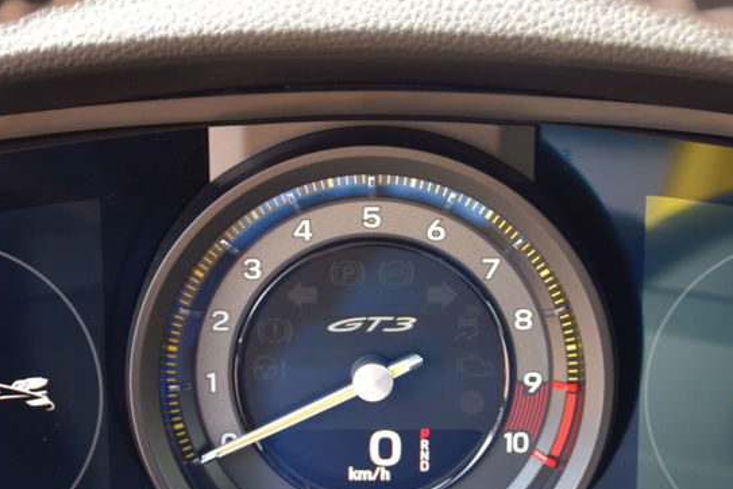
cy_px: 354
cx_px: 377
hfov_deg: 20.6
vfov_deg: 13.8
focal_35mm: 99
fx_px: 2014
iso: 400
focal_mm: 35
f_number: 4.5
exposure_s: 1/80
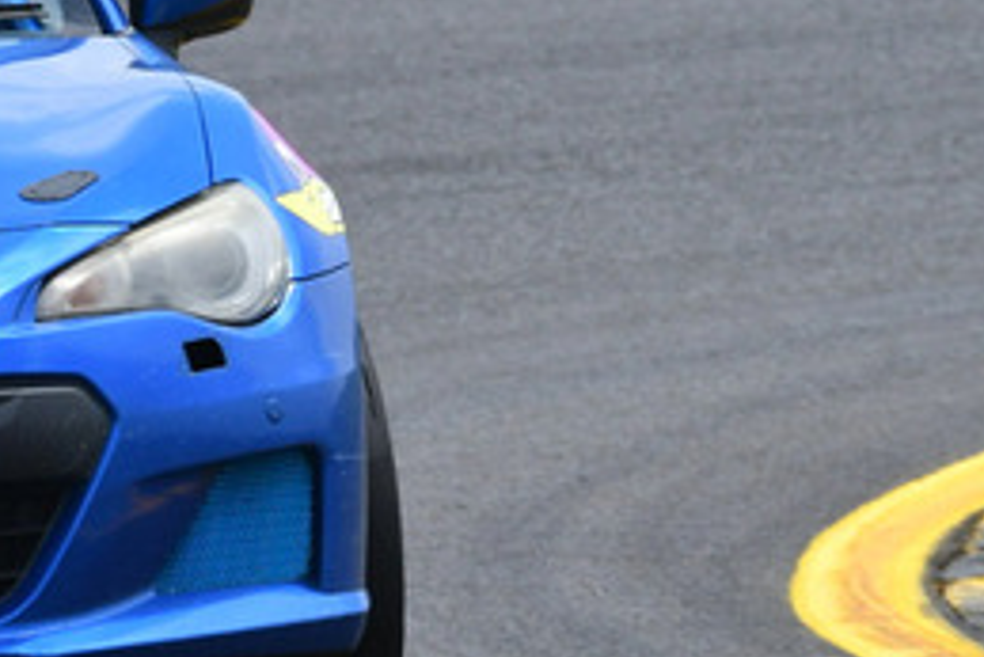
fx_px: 40502
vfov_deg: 0.9
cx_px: -505
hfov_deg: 1.4
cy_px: 0
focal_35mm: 1481
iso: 640
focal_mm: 320
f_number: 13
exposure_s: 1/640
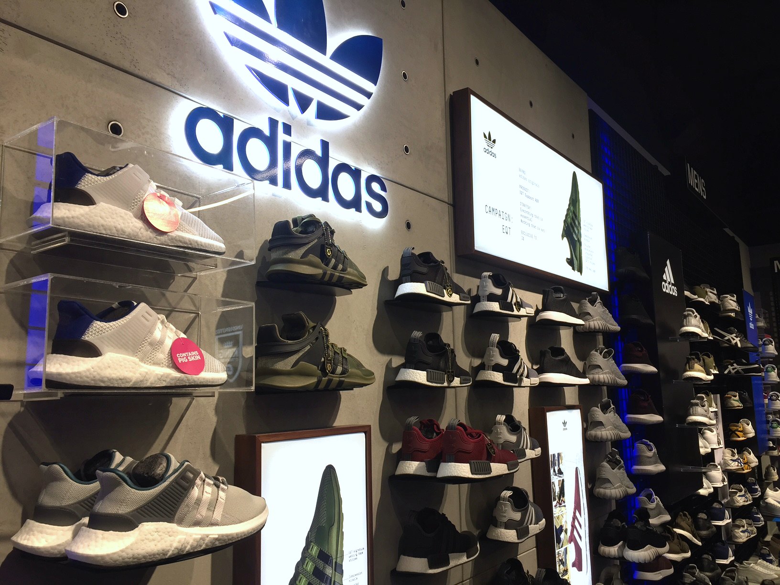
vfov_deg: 48.2
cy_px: 292
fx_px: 653
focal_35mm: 29
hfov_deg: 61.7
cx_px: 390
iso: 32
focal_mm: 4.15
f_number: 2.2
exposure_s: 1/111
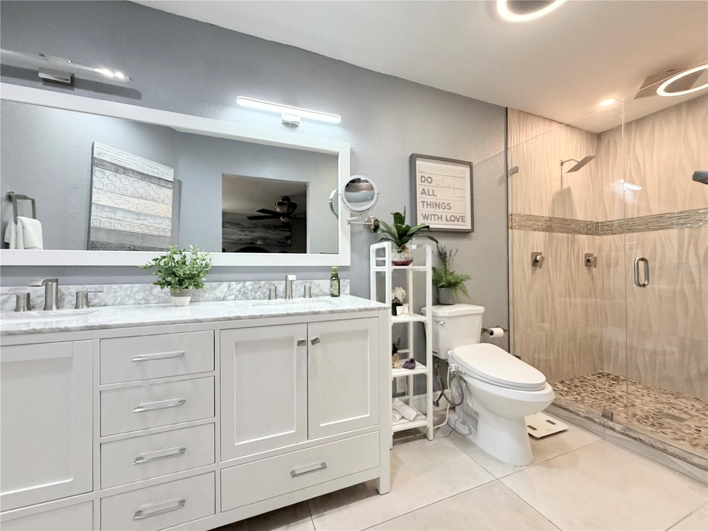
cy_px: 266
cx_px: 354
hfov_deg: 102.1
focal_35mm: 14
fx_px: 286
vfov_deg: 85.7
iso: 250
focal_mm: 2.22
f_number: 2.2
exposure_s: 1/60
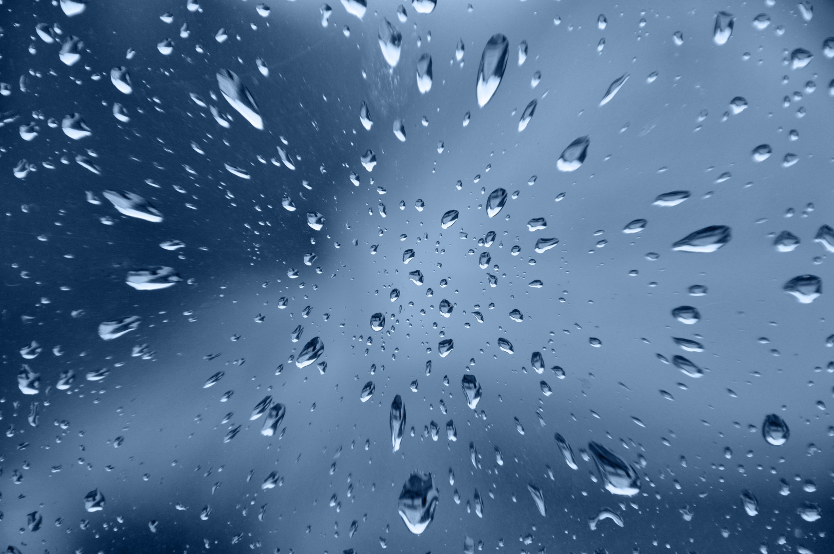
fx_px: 3644
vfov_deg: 8.7
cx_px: 417
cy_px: 277
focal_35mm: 158
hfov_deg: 13.1
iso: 800
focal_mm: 105
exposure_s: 1/30
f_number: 5.6
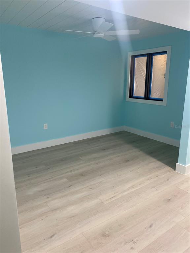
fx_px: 190
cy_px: 126
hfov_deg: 53.1
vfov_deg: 67.3
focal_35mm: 26
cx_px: 95
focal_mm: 4.25
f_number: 1.8
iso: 200
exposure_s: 1/60
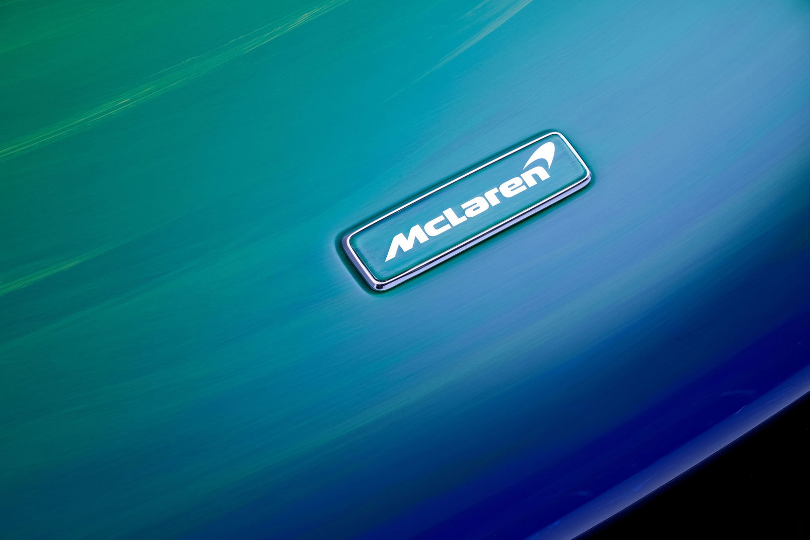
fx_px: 2362
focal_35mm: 105
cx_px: 405
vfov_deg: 13.0
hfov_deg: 19.5
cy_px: 270
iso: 160
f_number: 13
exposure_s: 5
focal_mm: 105
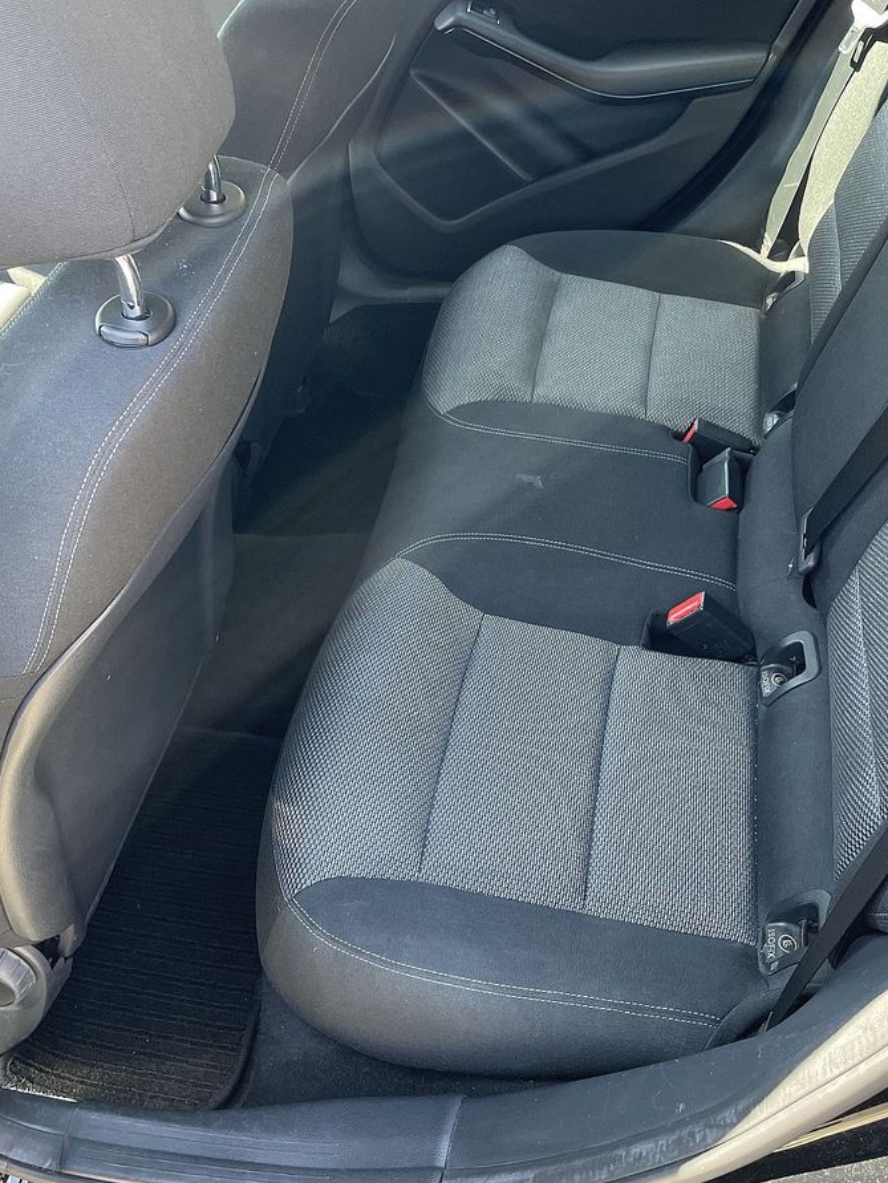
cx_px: 429
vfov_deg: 52.6
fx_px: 1196
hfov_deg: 40.7
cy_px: 588
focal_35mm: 35
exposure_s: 1/110
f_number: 1.6
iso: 125
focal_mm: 4.2
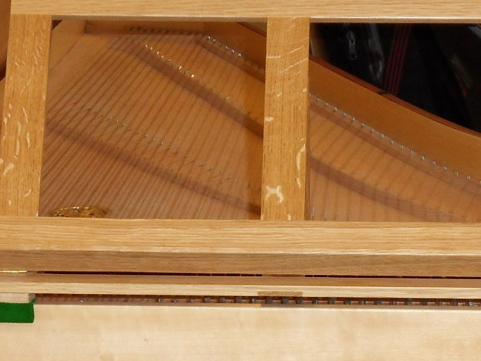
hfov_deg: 12.7
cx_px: 277
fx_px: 2167
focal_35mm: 156
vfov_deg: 9.5
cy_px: 343
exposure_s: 1/45
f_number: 4.5
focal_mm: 9.1
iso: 200
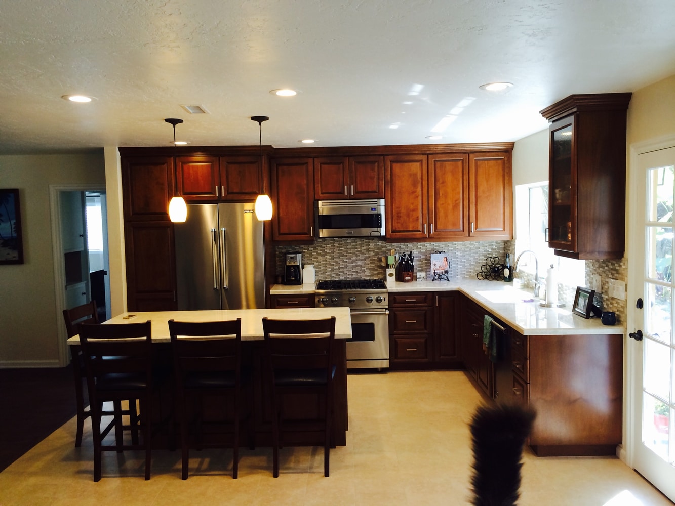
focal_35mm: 30
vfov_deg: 46.8
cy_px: 253
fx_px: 585
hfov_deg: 60.0
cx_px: 338
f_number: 2.2
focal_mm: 4.12
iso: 40
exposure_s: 1/30
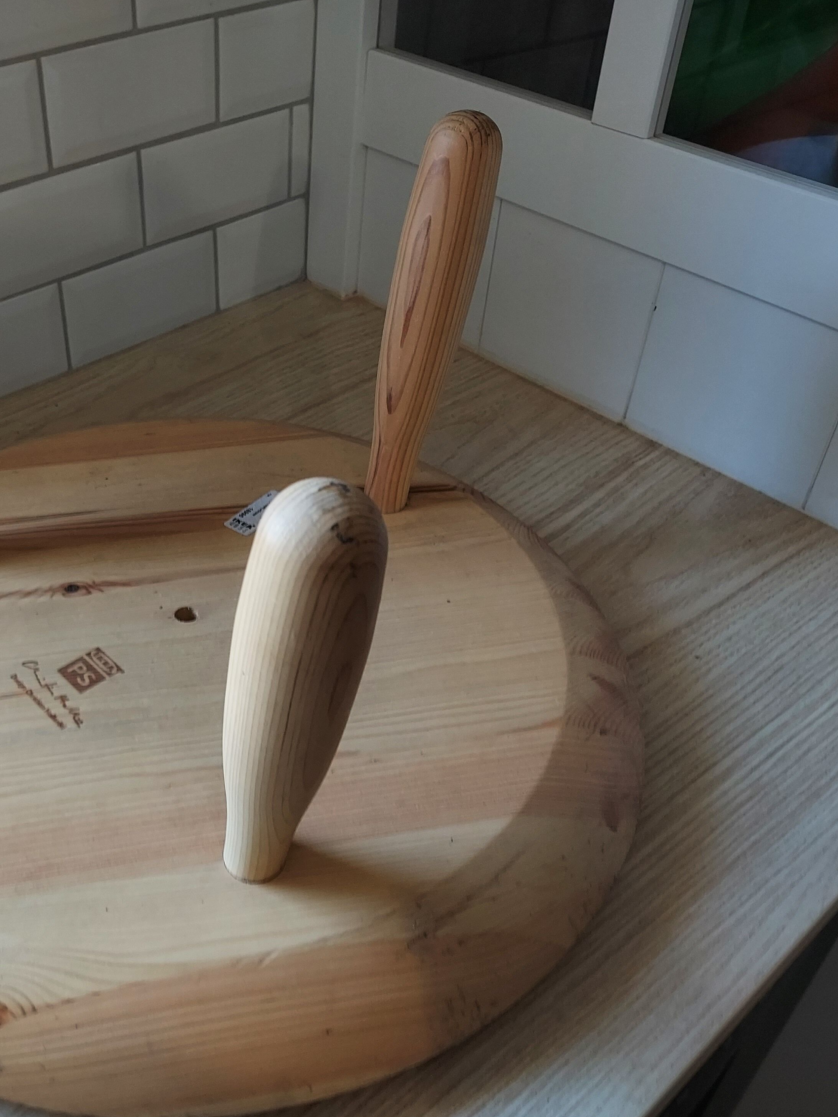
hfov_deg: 42.2
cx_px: 258
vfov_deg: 55.3
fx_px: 1065
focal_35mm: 33
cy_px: 574
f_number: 1.8
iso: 64
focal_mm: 4.6
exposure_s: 1/50
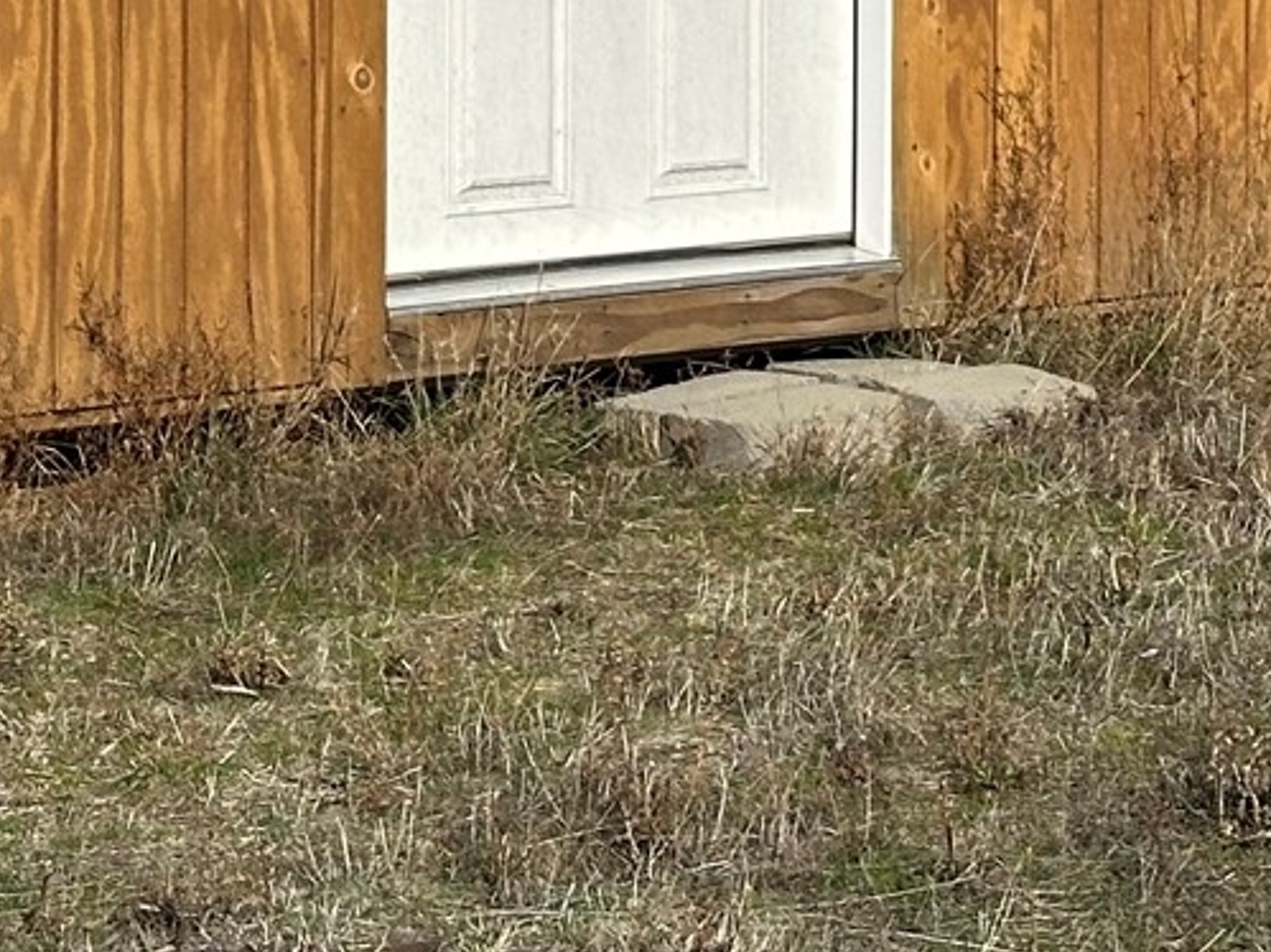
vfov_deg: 9.4
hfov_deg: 12.8
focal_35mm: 154
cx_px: 476
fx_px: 5653
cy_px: -491
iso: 64
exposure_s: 1/8929
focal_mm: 6.86
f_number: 1.78
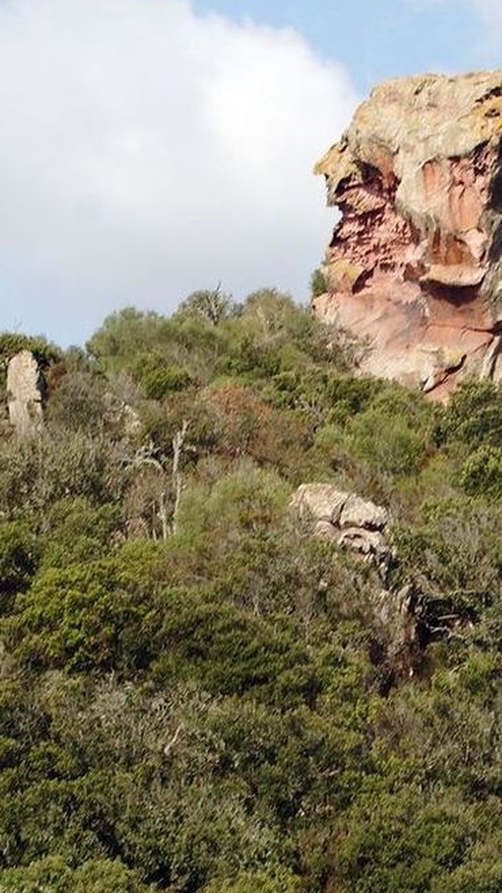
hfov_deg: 8.6
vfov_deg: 15.3
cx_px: 399
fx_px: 3314
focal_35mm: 140
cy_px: 467
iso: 50
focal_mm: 14.6
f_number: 7
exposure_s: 1/125
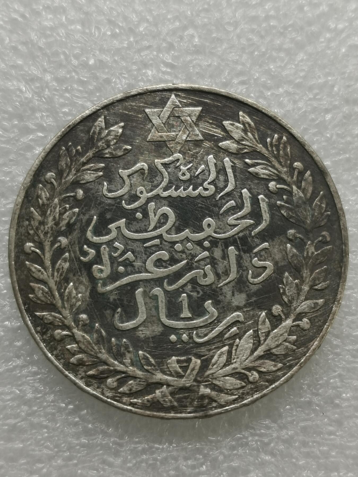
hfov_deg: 21.3
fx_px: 951
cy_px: 238
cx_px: 179
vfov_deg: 28.2
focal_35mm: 69
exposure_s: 1/122
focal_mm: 5.56
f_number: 1.6
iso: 50
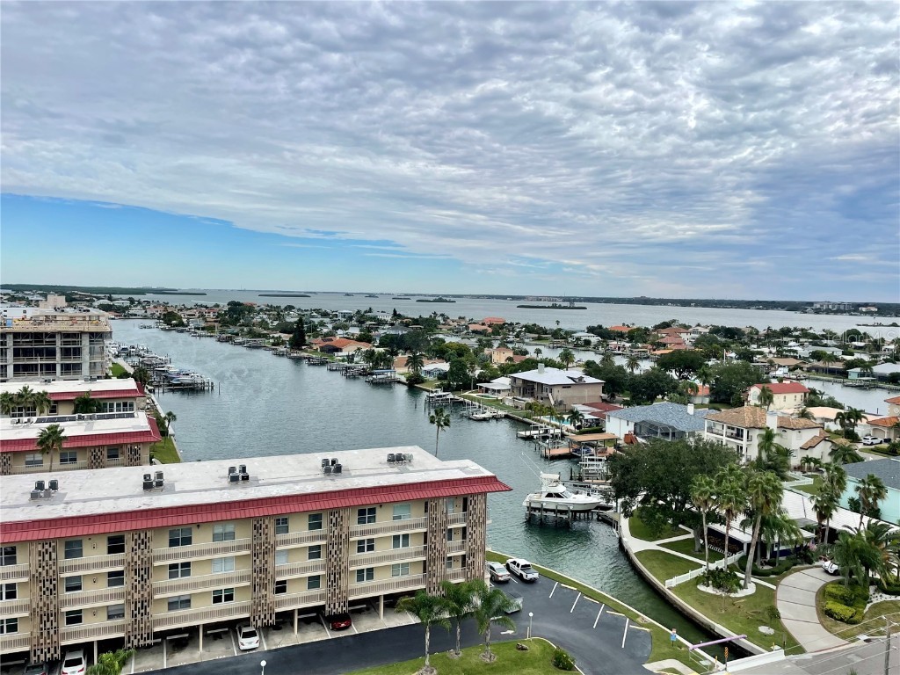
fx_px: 676
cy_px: 338
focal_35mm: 26
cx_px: 450
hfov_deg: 67.3
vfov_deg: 53.1
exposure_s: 1/3040
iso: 32
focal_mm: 4.2
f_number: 1.6
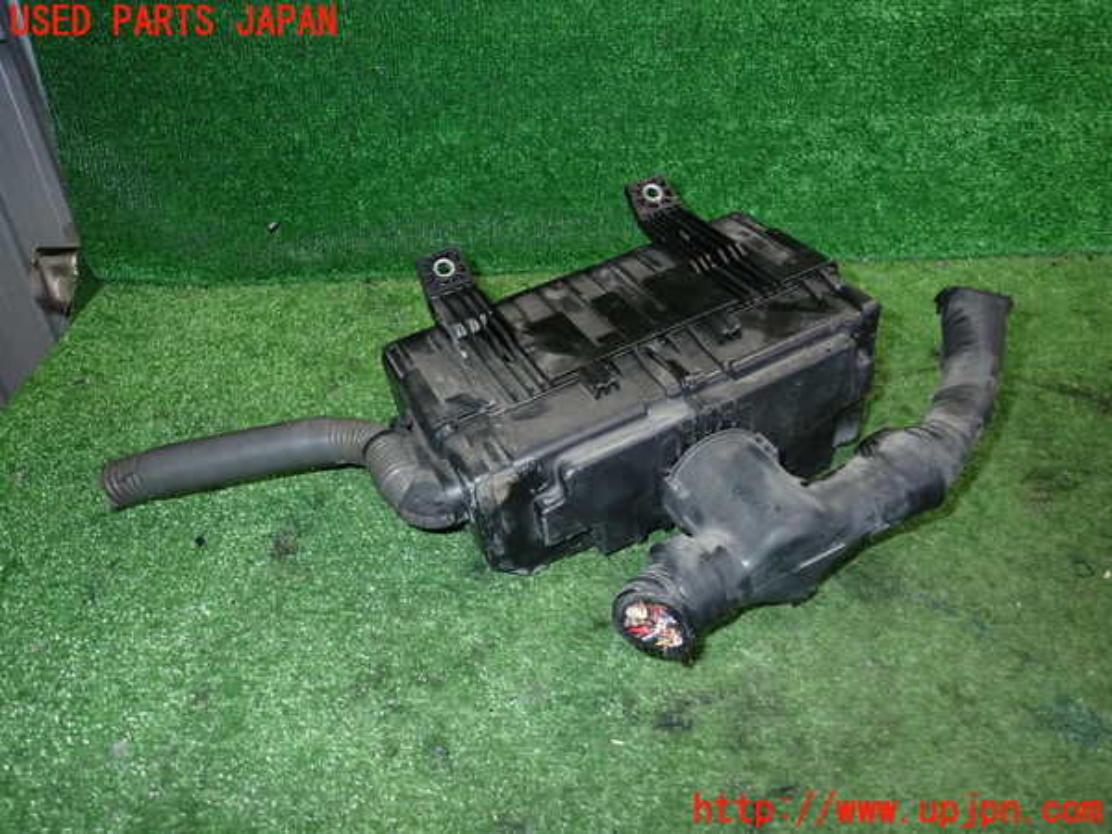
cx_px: 556
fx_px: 803
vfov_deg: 54.9
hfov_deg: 69.4
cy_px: 417
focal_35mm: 25
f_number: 2
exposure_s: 1/100
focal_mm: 4.5
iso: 400
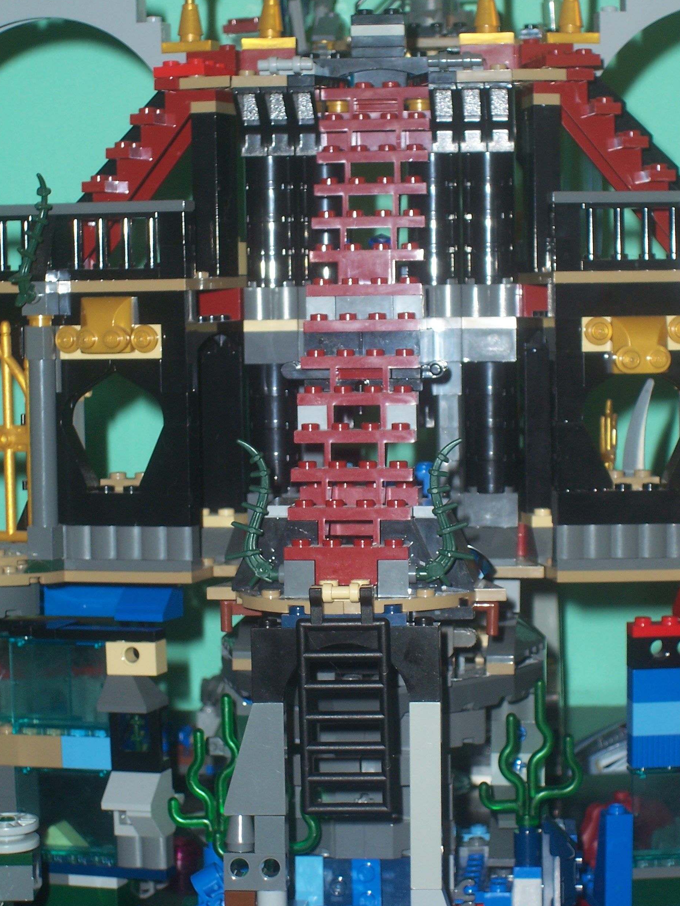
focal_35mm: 106
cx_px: 350
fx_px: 2776
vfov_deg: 18.5
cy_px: 437
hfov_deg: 14.0
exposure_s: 1/90
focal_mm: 16.8
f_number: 4.6
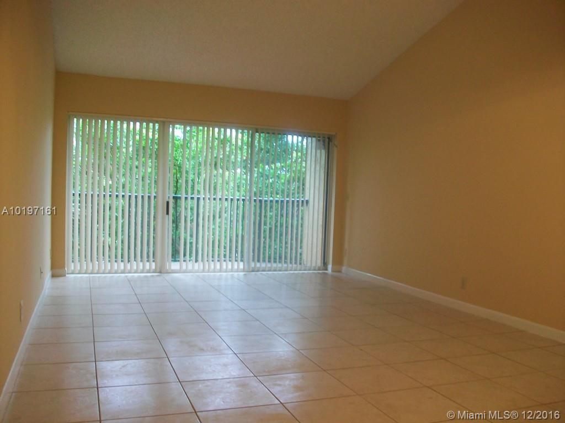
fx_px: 522
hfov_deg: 56.8
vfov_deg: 44.2
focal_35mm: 32
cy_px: 212
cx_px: 282
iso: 160
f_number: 2.8
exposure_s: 1/30
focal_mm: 5.7
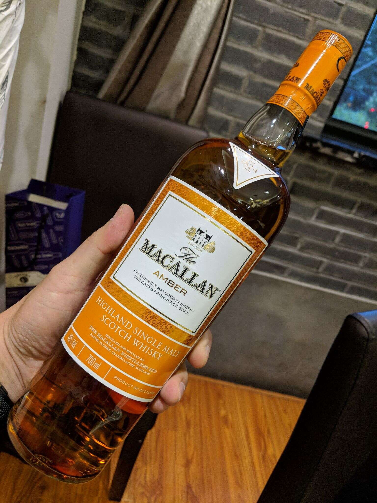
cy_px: 252
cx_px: 188
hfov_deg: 51.4
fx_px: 392
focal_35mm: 27
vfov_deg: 65.3
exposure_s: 1/60
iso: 400
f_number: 1.8
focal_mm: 4.44
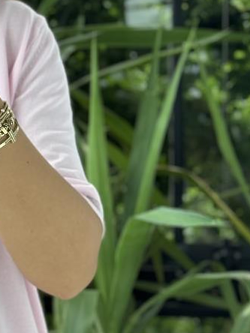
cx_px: -92
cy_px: 180
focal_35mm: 144
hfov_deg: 10.1
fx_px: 1387
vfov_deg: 13.7
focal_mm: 6.76
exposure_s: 1/242
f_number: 1.78
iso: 64
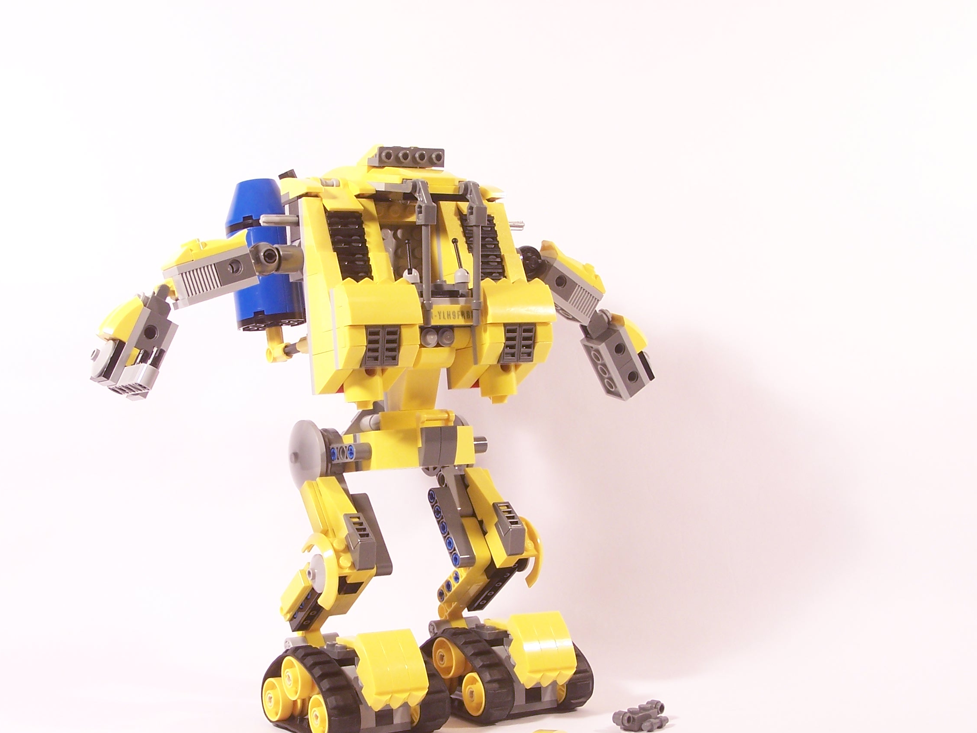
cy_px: 403
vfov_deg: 25.2
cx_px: 449
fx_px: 1637
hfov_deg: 33.2
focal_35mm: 58
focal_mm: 8.5
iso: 100
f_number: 3.2
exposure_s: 1/10
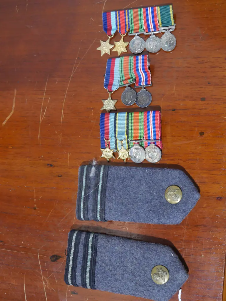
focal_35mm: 50
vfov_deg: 38.2
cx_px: 113
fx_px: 435
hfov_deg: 29.1
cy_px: 150
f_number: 5.6
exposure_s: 1/60
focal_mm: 25
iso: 1600
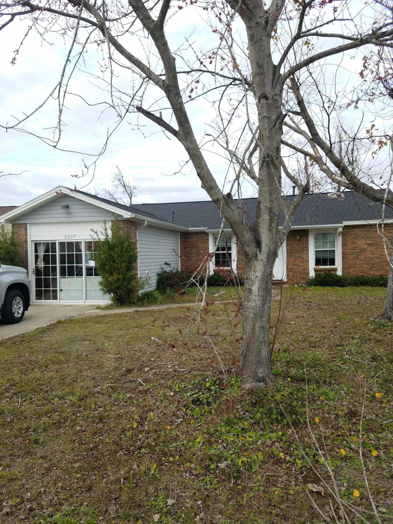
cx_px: 196
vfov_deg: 67.3
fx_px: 394
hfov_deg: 53.1
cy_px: 262
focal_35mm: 26
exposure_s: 1/772
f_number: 1.7
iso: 50
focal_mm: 4.2
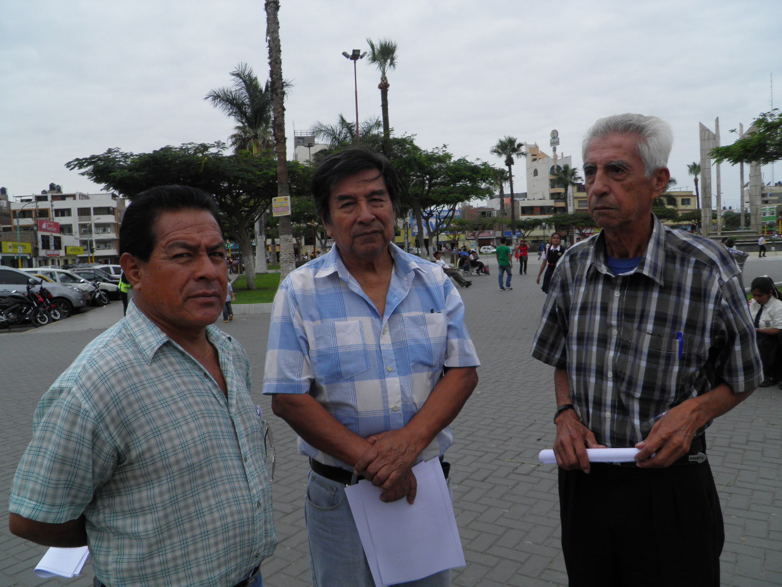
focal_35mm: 28
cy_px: 294
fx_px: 633
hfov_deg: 63.4
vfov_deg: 49.7
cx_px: 391
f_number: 3.6
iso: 50
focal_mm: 4.9
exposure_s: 1/800
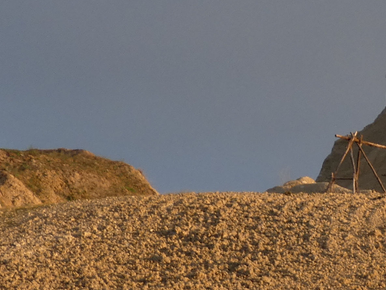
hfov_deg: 4.5
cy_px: 83
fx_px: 4929
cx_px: 302
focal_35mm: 442
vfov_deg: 3.4
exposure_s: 1/100
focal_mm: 19.2
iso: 80
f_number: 4.9
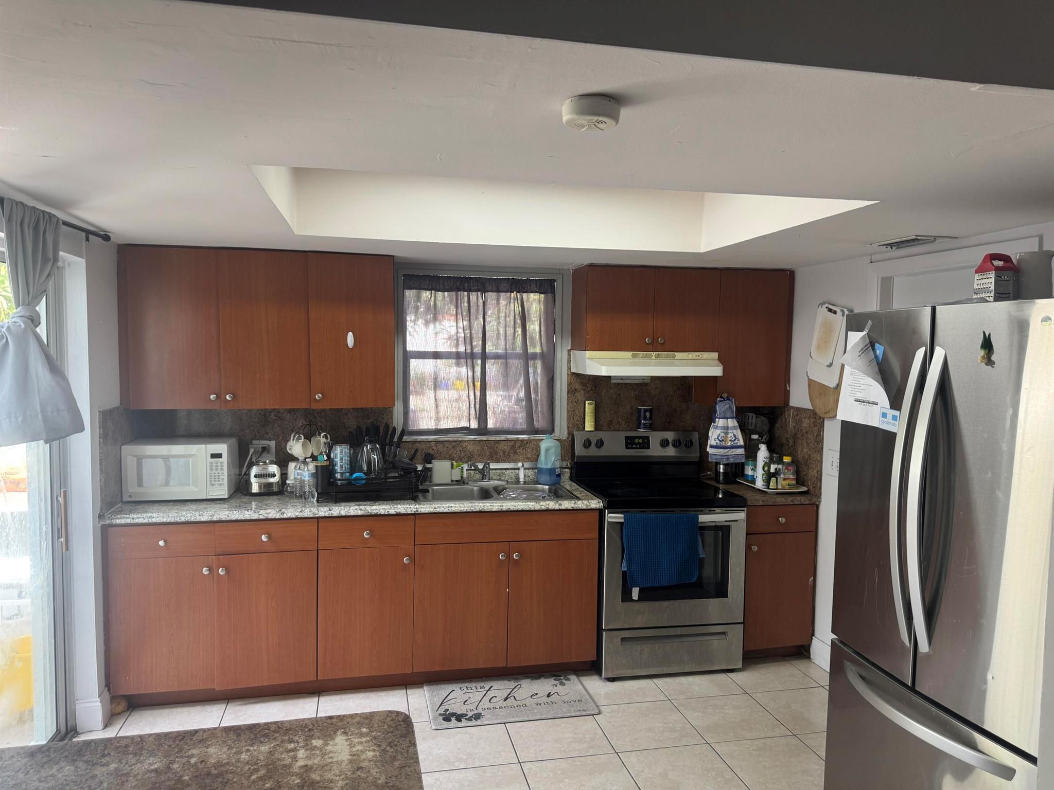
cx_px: 527
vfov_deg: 56.8
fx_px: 731
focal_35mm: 24
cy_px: 395
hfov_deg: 71.6
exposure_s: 1/120
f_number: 1.78
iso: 125
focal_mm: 6.76
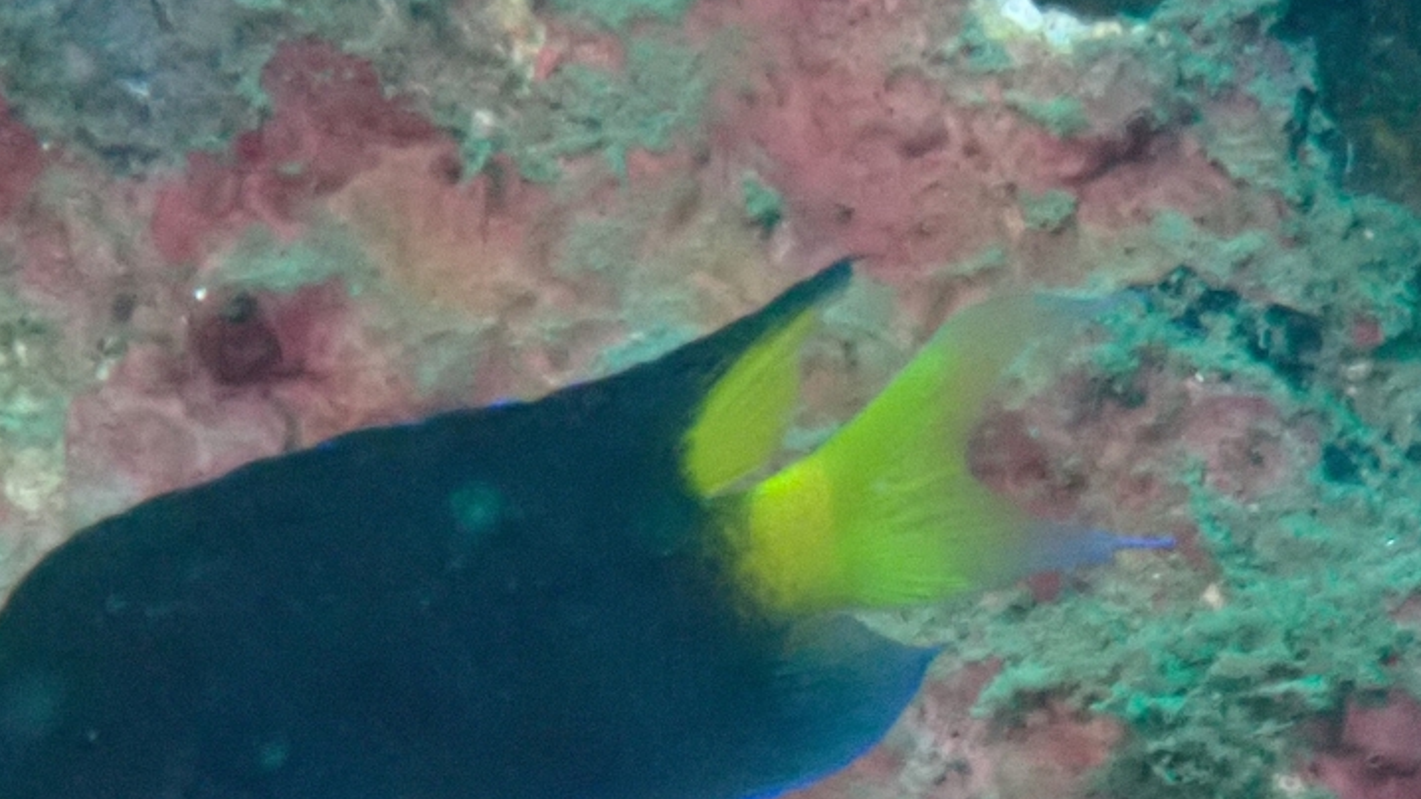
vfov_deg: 7.0
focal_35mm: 173
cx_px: 483
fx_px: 6519
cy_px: 594
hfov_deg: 12.4
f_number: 6.3
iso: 1600
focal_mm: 18
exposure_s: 1/200
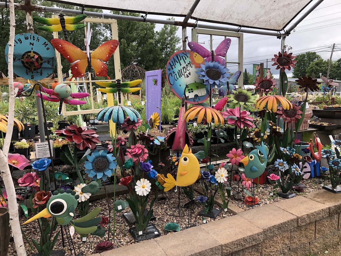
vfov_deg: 49.7
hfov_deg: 63.4
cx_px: 170
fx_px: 276
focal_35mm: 28
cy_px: 128
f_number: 1.8
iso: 20
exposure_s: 1/193
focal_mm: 3.99
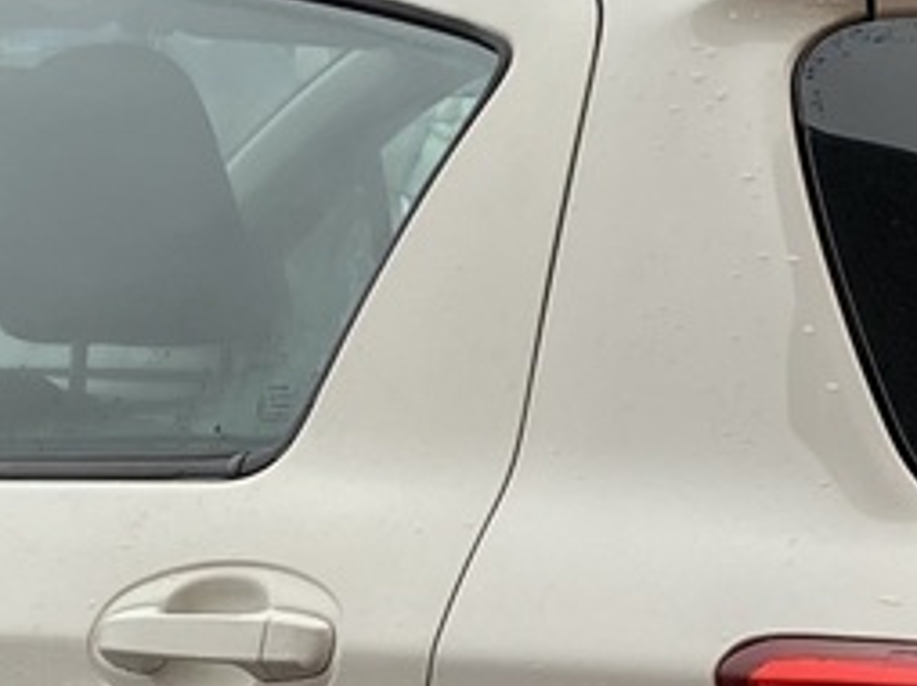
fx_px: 4208
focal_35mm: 159
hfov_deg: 12.4
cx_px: 549
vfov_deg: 9.3
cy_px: 639
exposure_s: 1/100
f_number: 1.8
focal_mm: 3.99
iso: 40
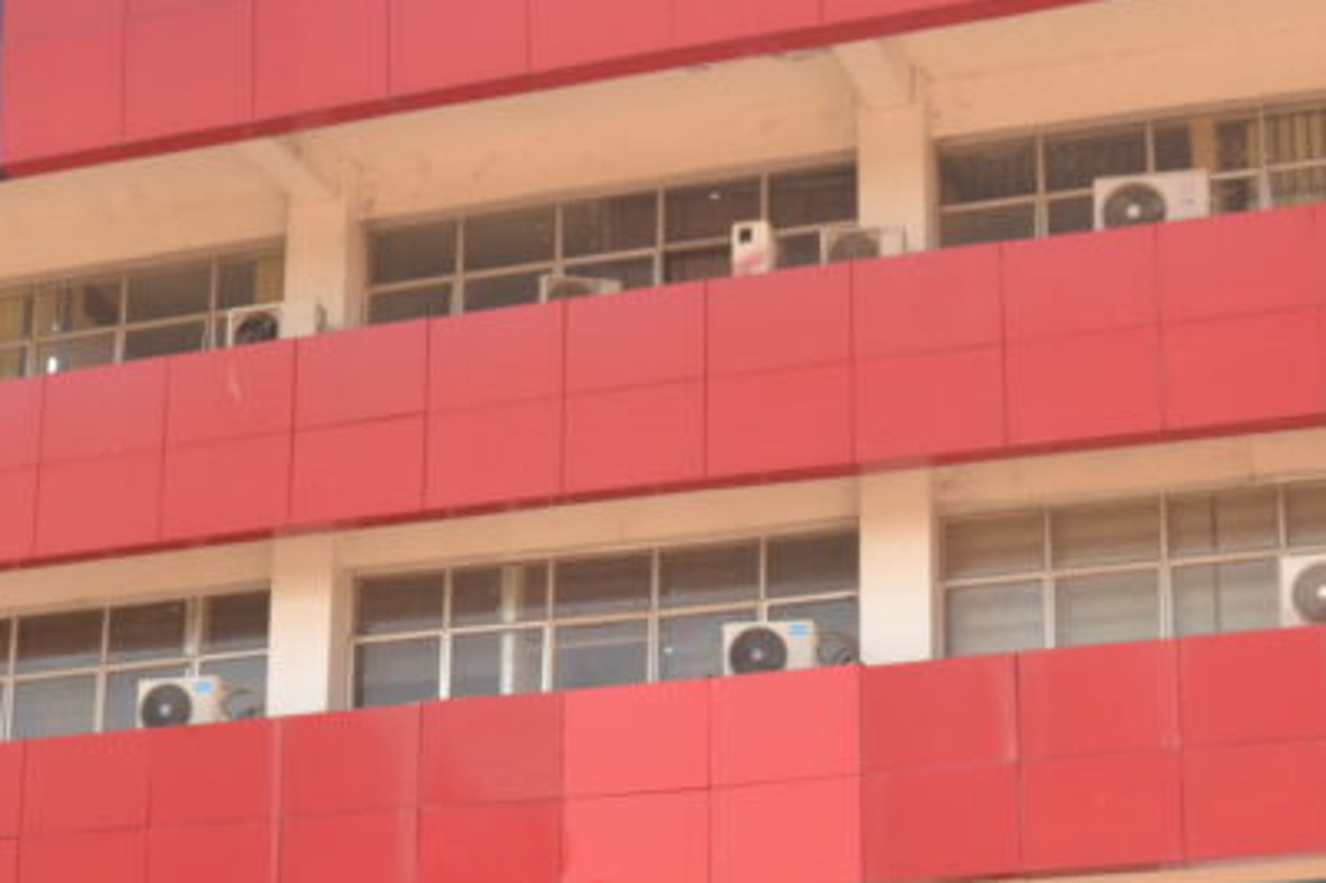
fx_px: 2540
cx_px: 813
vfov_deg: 18.9
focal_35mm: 69
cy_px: 984
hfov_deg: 29.2
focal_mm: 18
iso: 200
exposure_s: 1/200
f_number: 5.6
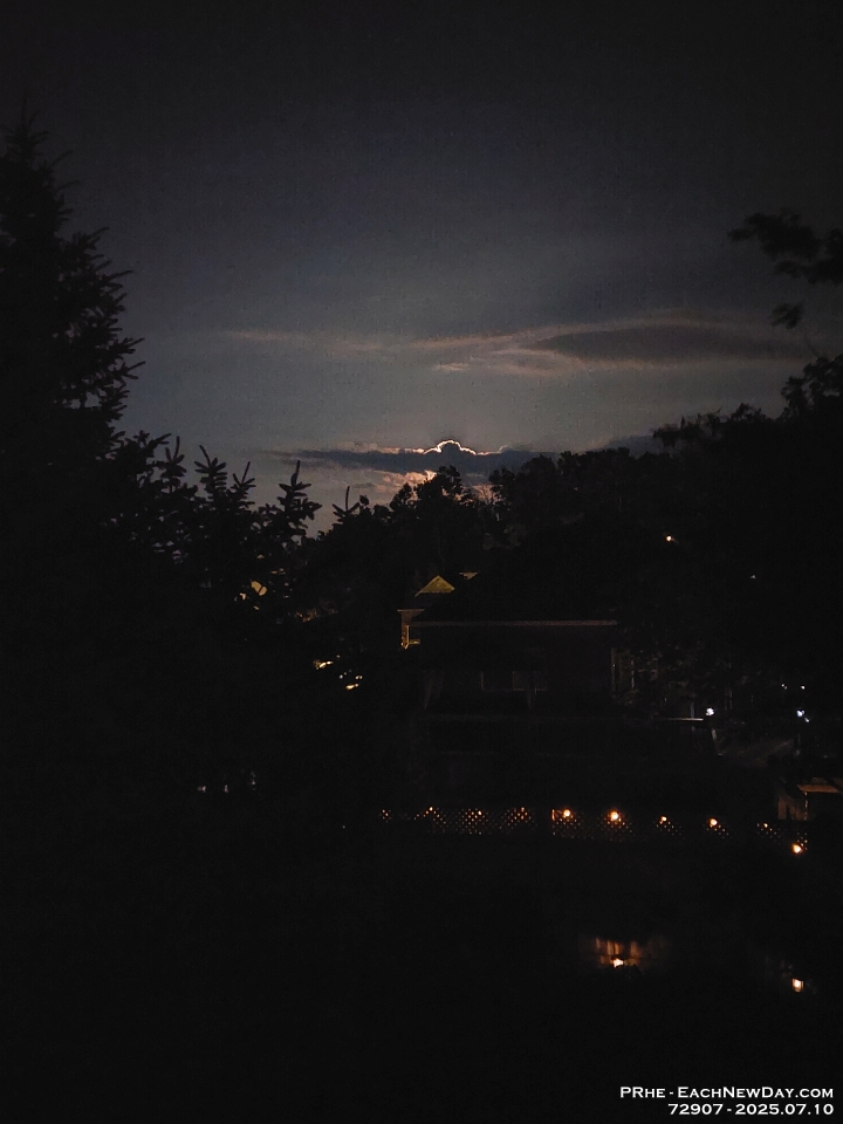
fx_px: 779
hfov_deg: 56.8
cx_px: 422
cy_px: 562
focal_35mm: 24
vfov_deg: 71.6
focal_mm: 5.23
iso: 2500
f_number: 1.8
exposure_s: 1/8
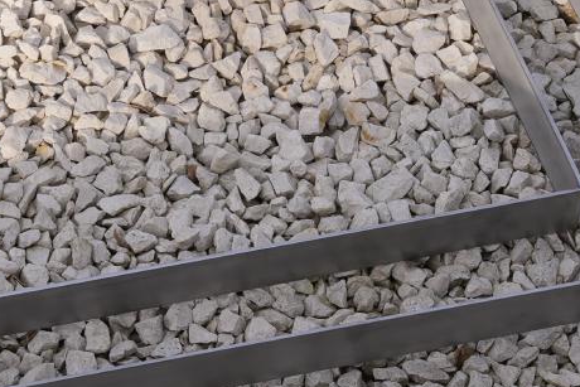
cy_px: 118
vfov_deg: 8.1
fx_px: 2718
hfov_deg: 12.2
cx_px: 168
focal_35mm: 169
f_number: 18
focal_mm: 40.4
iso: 125
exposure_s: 1/30
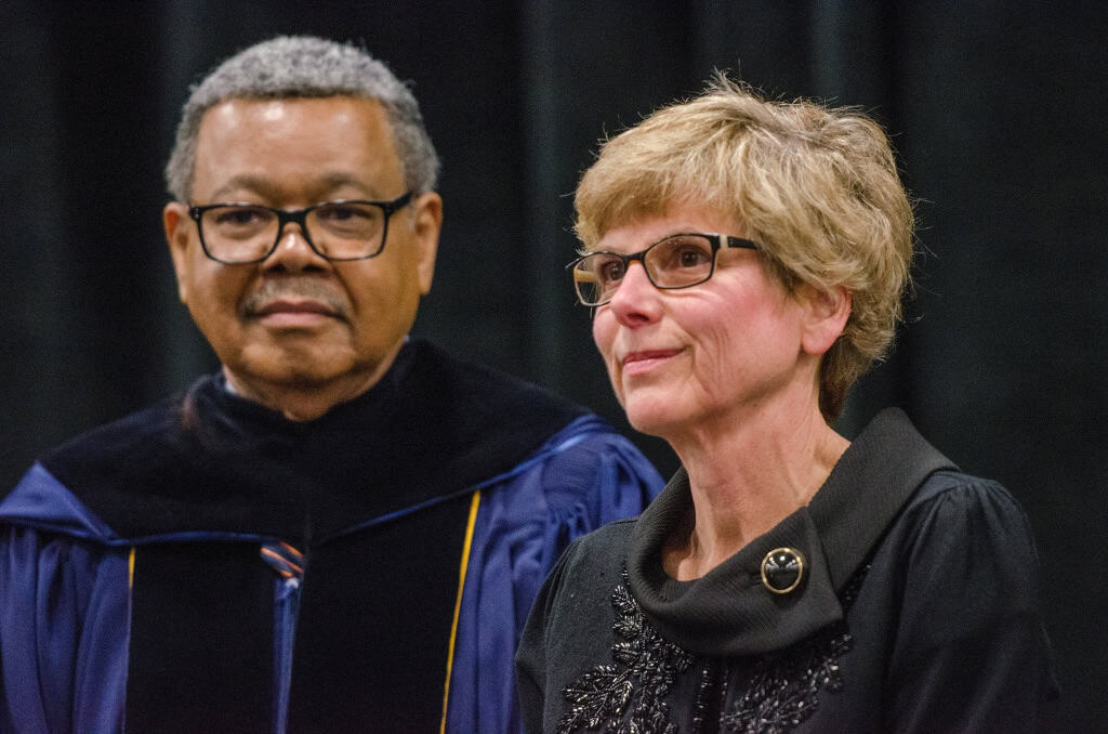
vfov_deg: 4.8
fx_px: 8753
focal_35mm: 285
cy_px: 367
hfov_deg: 7.2
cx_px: 554
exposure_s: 1/320
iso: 3200
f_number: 3.2
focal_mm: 190
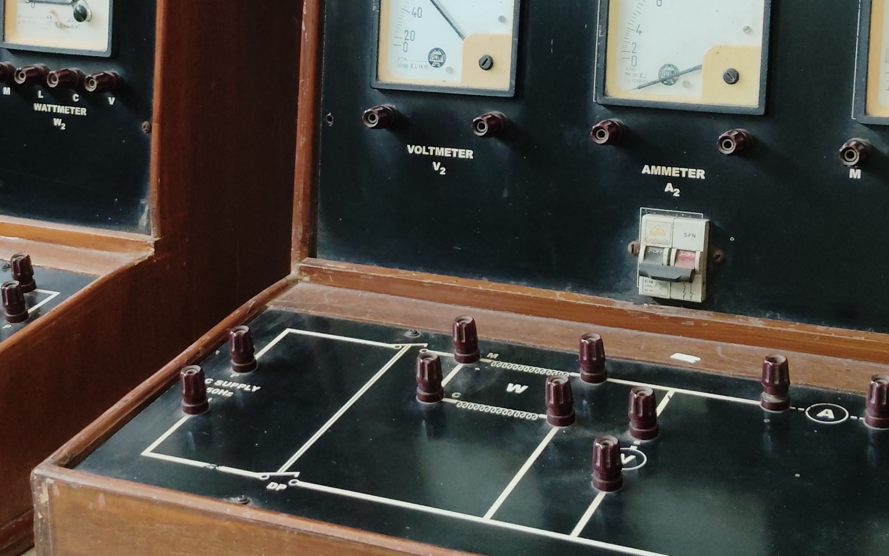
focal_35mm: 67
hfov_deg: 30.5
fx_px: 1623
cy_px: 136
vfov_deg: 19.3
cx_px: 347
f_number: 1.8
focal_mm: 4.25
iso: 350
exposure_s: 1/33.3
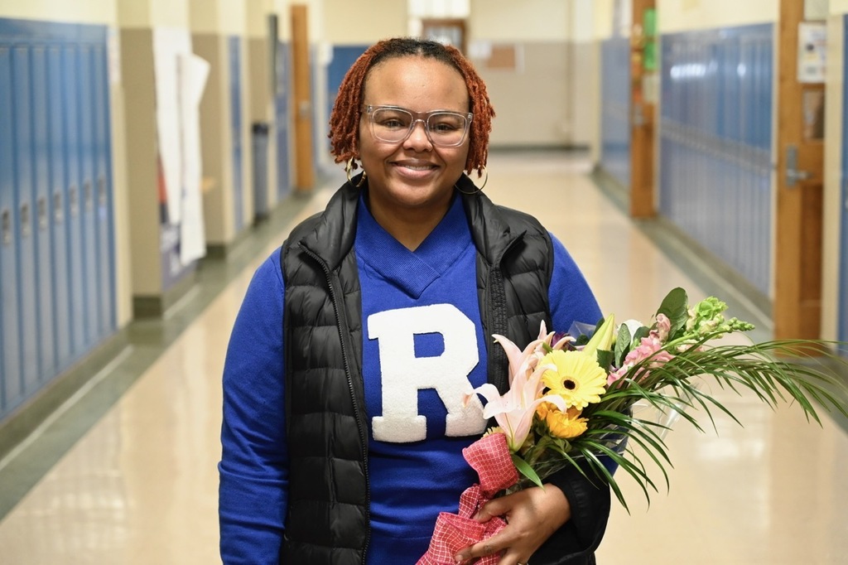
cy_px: 282
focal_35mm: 70
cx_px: 424
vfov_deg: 19.4
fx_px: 1648
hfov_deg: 28.9
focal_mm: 70
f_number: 4
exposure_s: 1/100
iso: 3200
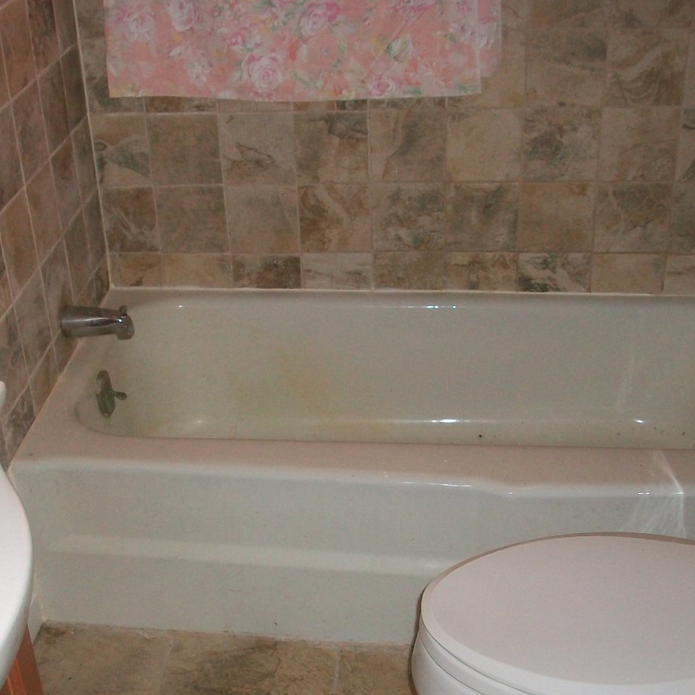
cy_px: 426
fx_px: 1136
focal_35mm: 50
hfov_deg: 33.9
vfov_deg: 33.9
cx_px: 266
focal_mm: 5.7
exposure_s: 1/60
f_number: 2.8
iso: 120
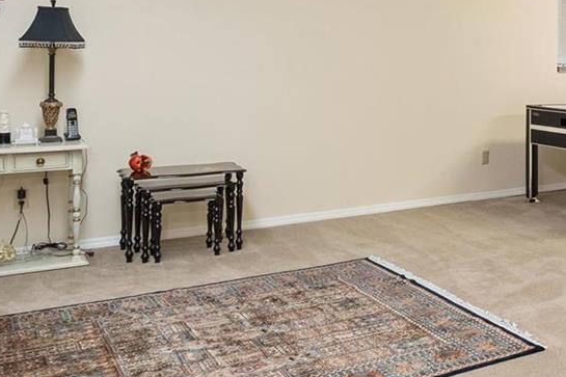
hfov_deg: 35.2
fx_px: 739
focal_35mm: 47
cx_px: 639
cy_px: 77
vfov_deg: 28.1
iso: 400
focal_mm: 8
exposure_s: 1/3
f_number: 7.1
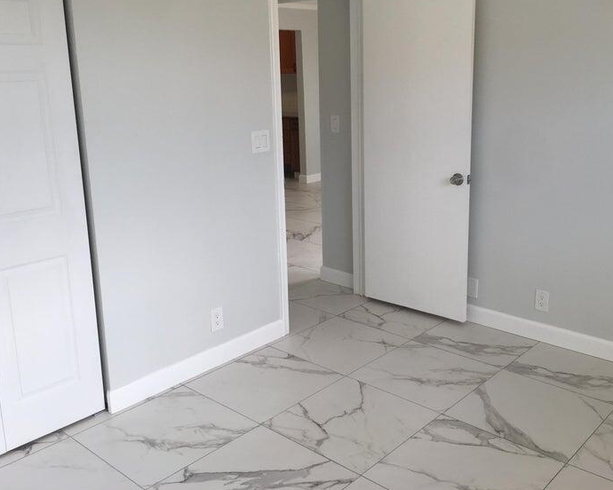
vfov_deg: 42.2
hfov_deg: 51.3
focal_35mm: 35
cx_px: 353
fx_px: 635
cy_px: 215
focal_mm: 4.15
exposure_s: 1/120
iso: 32
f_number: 2.2
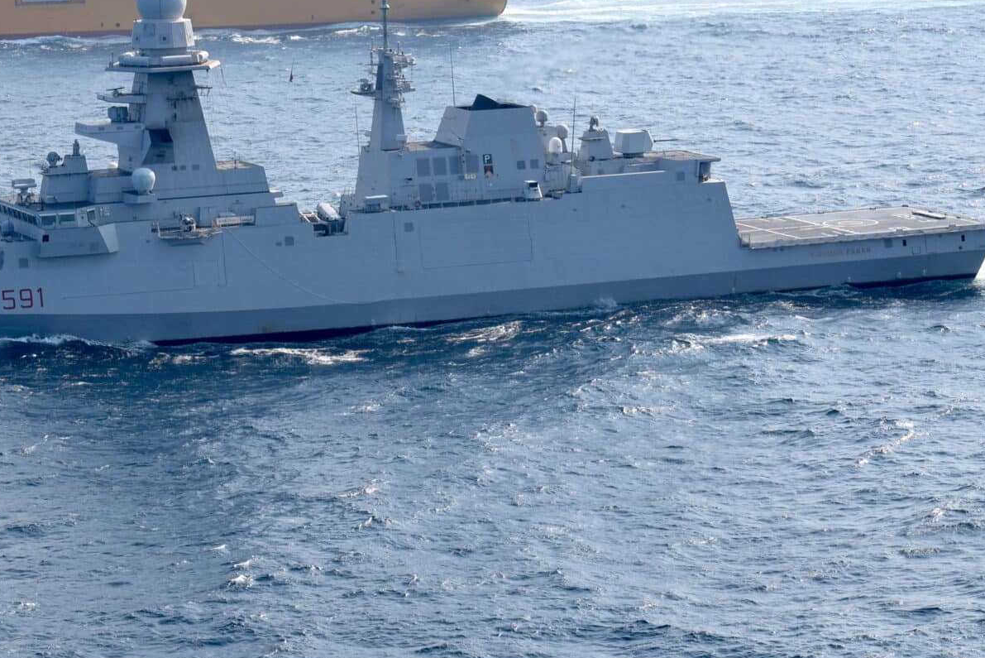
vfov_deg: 9.7
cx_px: 213
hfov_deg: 14.4
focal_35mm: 142
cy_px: 144
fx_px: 3883
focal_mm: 55
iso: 200
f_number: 11
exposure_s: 1/500
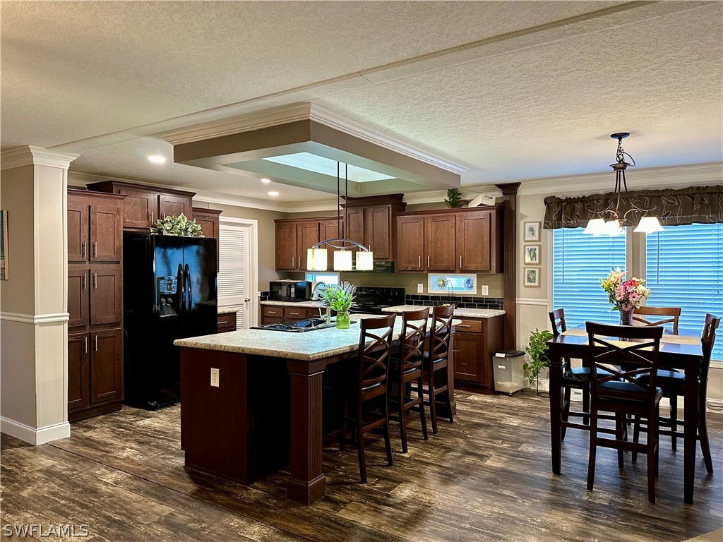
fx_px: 501
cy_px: 271
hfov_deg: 71.6
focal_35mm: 24
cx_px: 362
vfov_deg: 56.8
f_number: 1.78
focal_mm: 6.86
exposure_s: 1/60
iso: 320
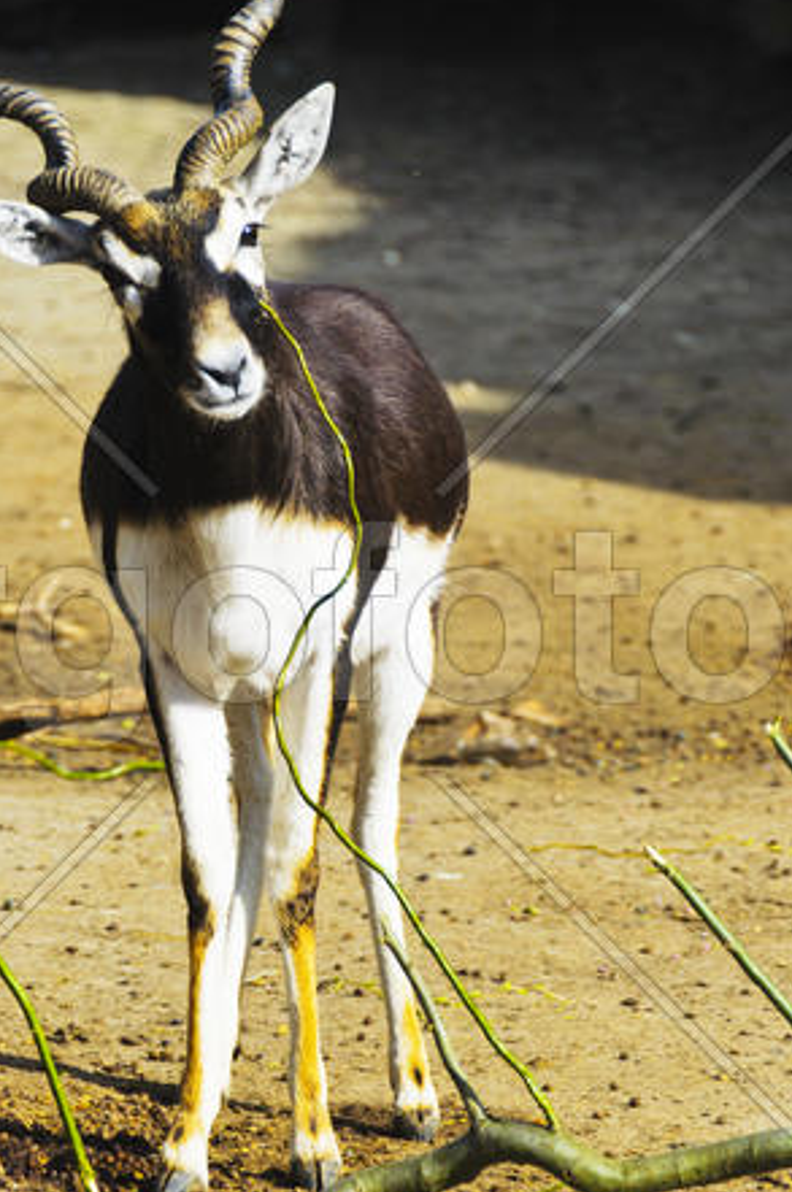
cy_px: 635
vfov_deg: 5.8
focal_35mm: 355
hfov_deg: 3.9
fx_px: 11742
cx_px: 296
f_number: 5.6
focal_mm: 180
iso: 100
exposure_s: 1/350
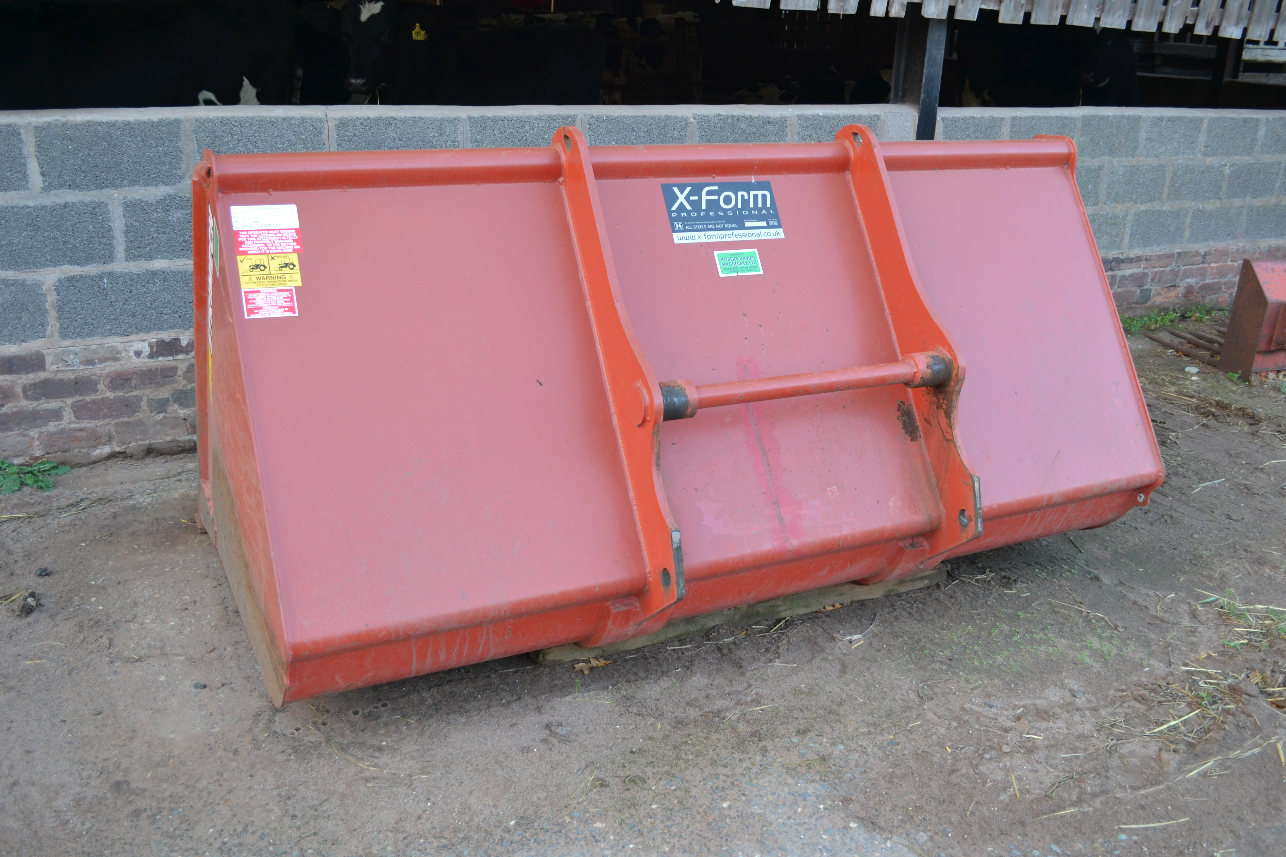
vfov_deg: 43.6
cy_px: 428
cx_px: 643
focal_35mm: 30
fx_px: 1072
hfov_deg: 61.9
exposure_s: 1/100
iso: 400
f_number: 5
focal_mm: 20
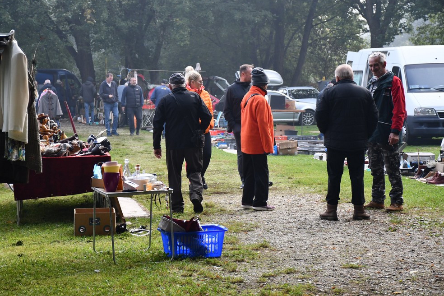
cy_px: 142
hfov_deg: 19.8
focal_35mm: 103
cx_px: 213
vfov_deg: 13.3
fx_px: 1270
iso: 500
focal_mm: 66
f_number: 5
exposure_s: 1/500
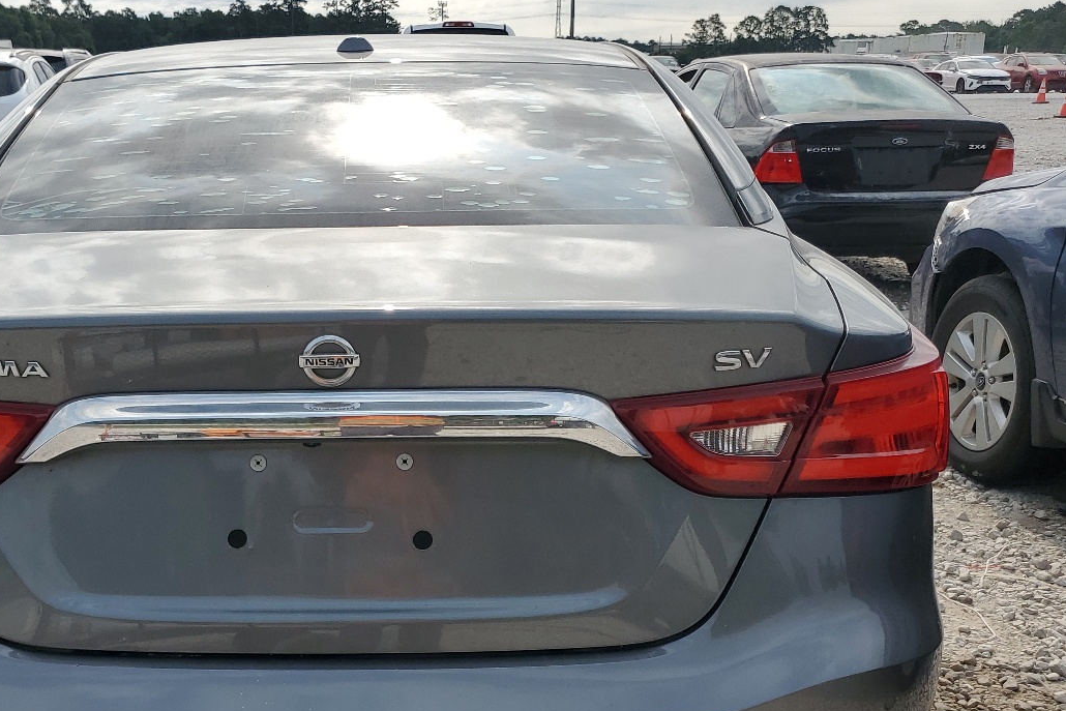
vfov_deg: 31.7
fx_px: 1244
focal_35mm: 42
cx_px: 350
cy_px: 468
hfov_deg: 45.6
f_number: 1.5
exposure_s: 1/5000
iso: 50
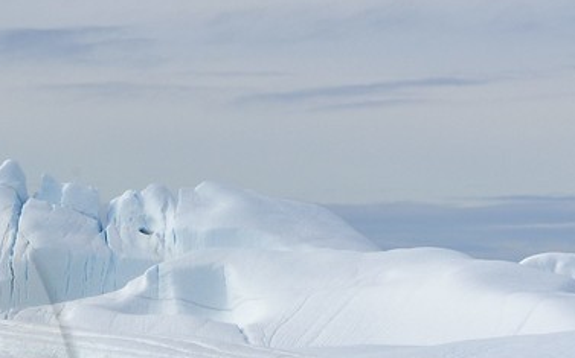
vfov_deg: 2.7
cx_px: -537
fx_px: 7454
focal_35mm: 476
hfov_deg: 4.4
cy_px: 536
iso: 400
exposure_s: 1/320
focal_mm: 110
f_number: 16
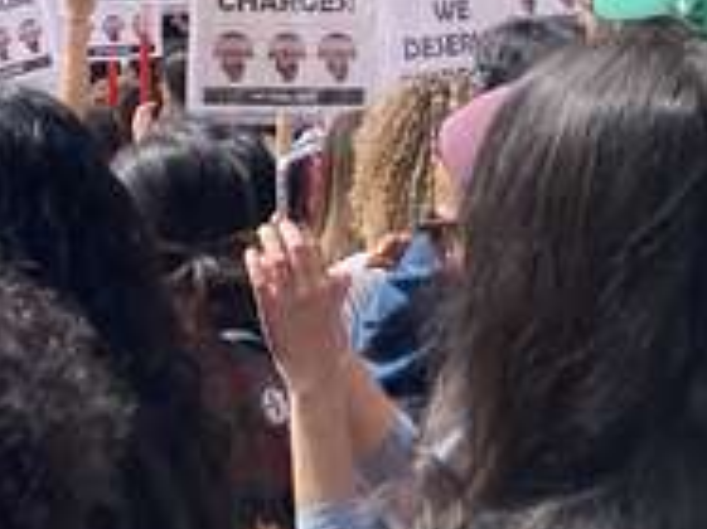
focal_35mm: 120
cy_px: -151
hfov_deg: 15.7
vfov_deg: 12.0
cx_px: -193
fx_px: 2449
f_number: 1.8
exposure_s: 1/665
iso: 20
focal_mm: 3.99
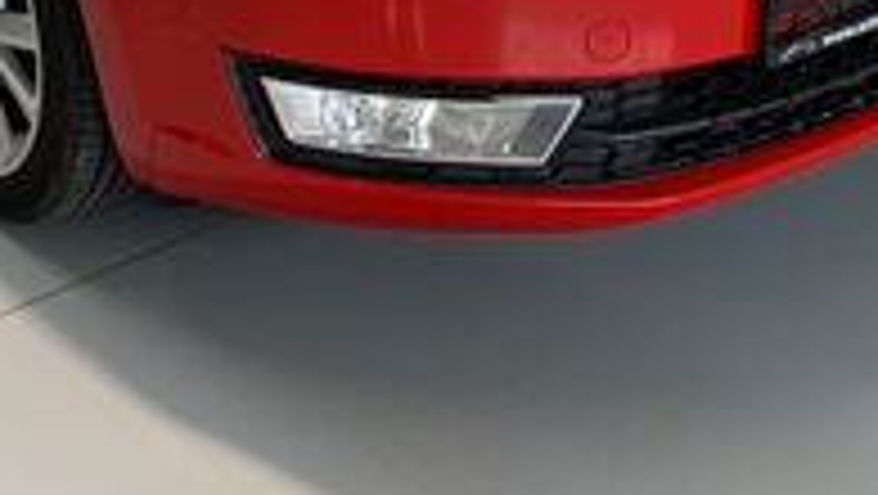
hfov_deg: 28.6
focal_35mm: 71
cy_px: -315
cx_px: 86
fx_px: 1654
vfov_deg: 15.3
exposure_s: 1/60
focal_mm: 4.25
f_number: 1.8
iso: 100
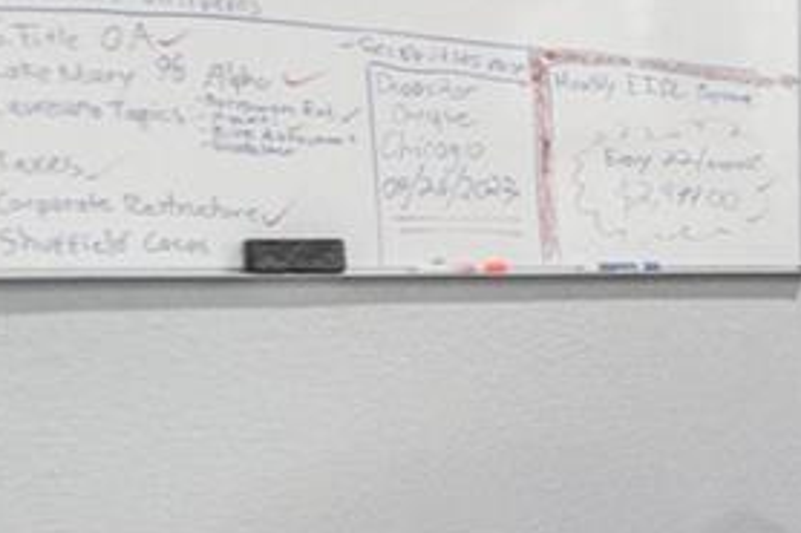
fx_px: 2046
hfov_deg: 17.2
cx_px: 1530
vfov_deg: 14.8
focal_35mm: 92
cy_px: 303
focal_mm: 16
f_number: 4.5
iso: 1250
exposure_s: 1/125
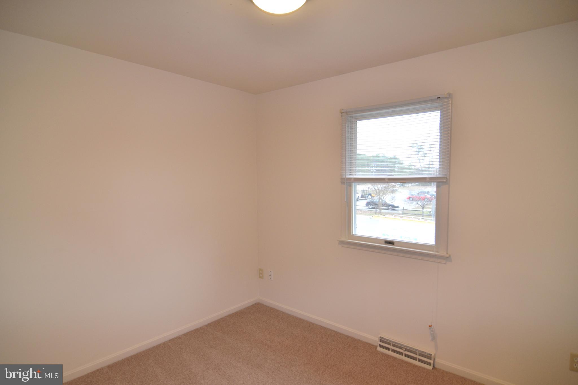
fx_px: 289
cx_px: 289
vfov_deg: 67.4
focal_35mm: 18
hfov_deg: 90.0
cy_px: 192
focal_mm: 12
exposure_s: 1/60
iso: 500
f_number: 4
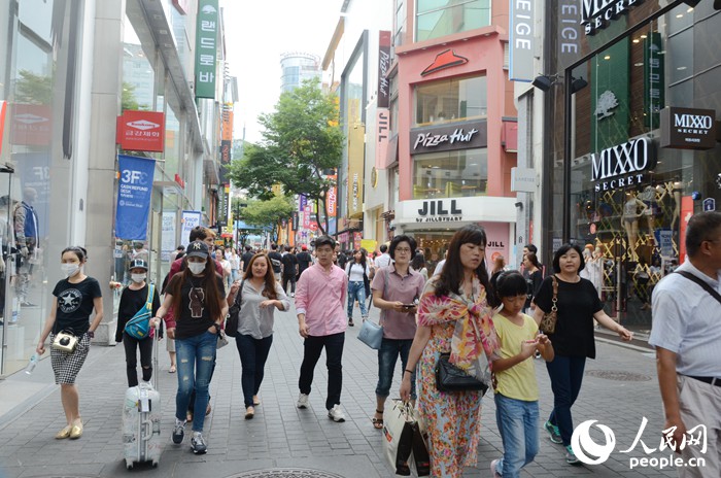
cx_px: 360
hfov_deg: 57.3
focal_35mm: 33
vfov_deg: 39.8
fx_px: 660
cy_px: 239
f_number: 8
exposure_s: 1/250
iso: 800
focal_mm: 22
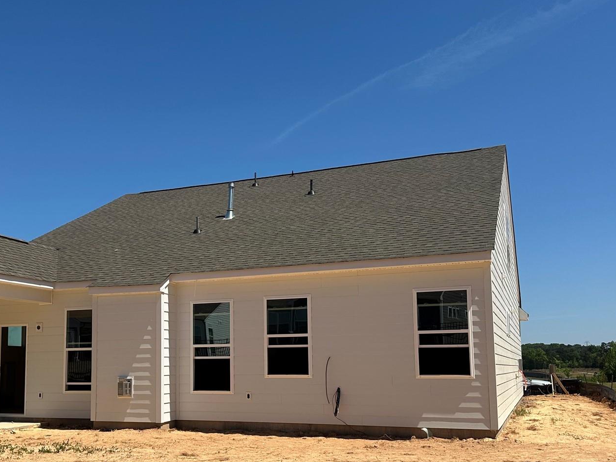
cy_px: 294
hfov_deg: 47.3
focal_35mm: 39
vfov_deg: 36.6
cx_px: 224
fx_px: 694
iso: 80
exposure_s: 1/7042
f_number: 1.78
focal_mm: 6.86
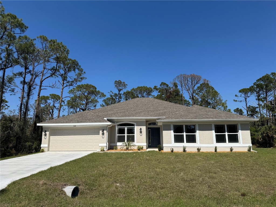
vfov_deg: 56.8
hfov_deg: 71.6
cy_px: 104
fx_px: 191
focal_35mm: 24
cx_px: 138
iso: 80
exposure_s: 1/7092
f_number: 1.78
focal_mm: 6.76
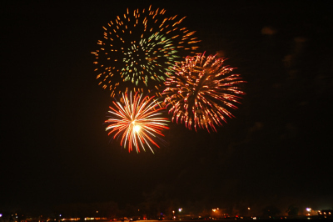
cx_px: 166
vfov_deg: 7.6
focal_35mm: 180
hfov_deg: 11.4
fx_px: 1664
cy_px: 111
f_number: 5.6
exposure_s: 1.6
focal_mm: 120
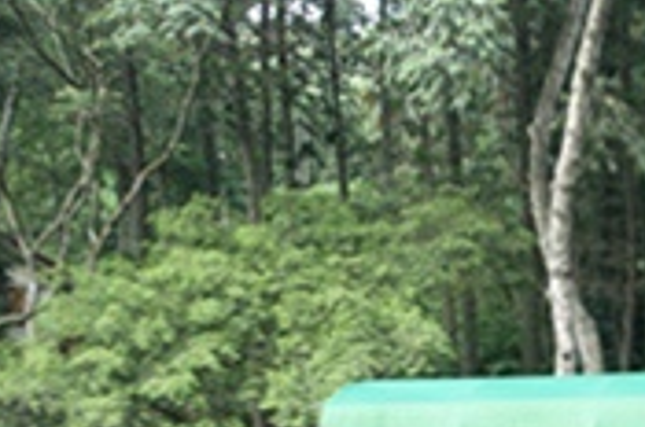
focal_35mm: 88
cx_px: 1010
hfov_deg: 19.6
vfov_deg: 13.9
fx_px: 1574
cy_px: 753
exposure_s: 1/125
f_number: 3.2
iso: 125
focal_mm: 8.8
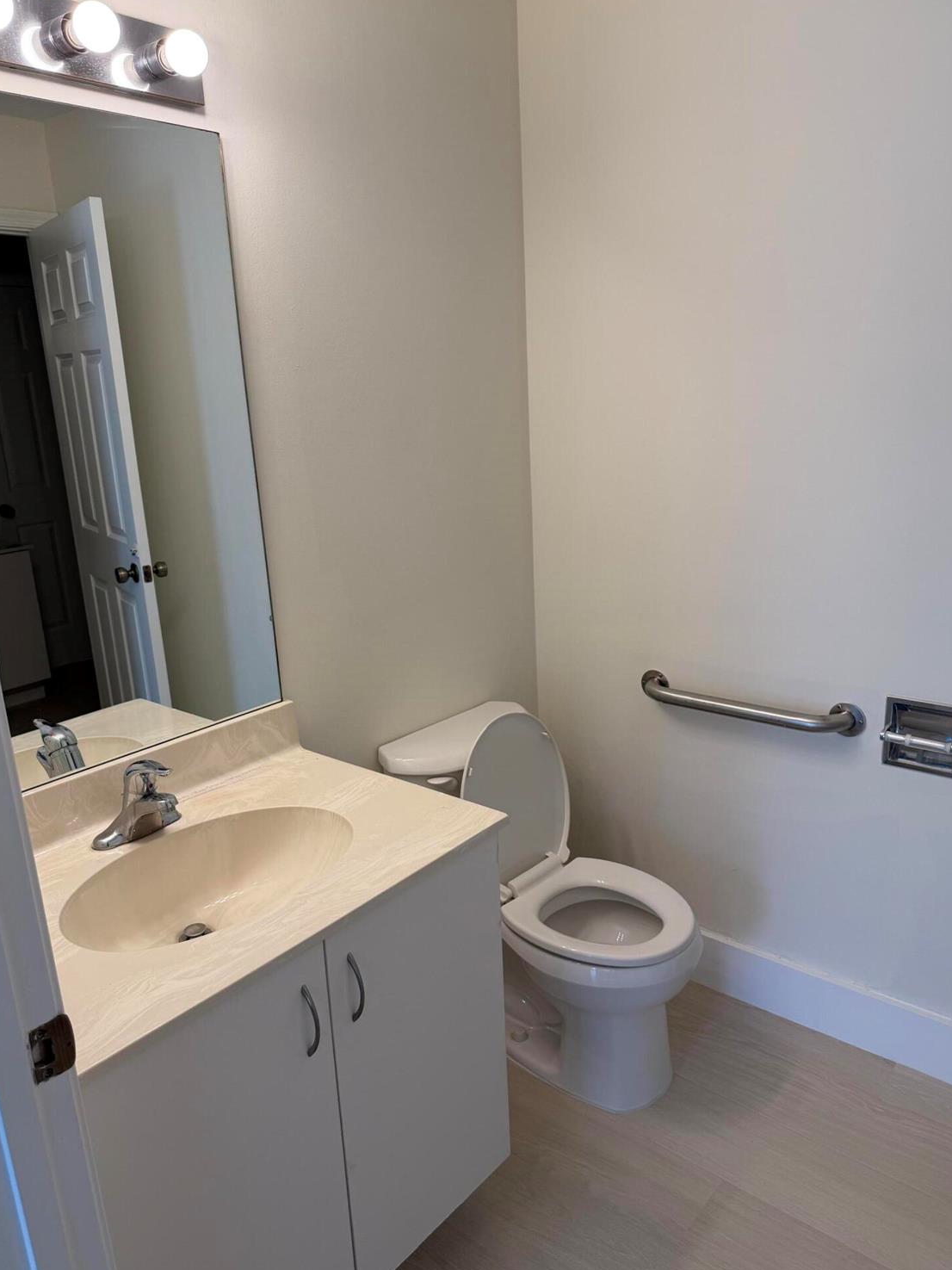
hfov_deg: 54.9
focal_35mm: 25
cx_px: 478
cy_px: 654
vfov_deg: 69.4
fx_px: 917
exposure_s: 1/120
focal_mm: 6.76
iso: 80
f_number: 1.78
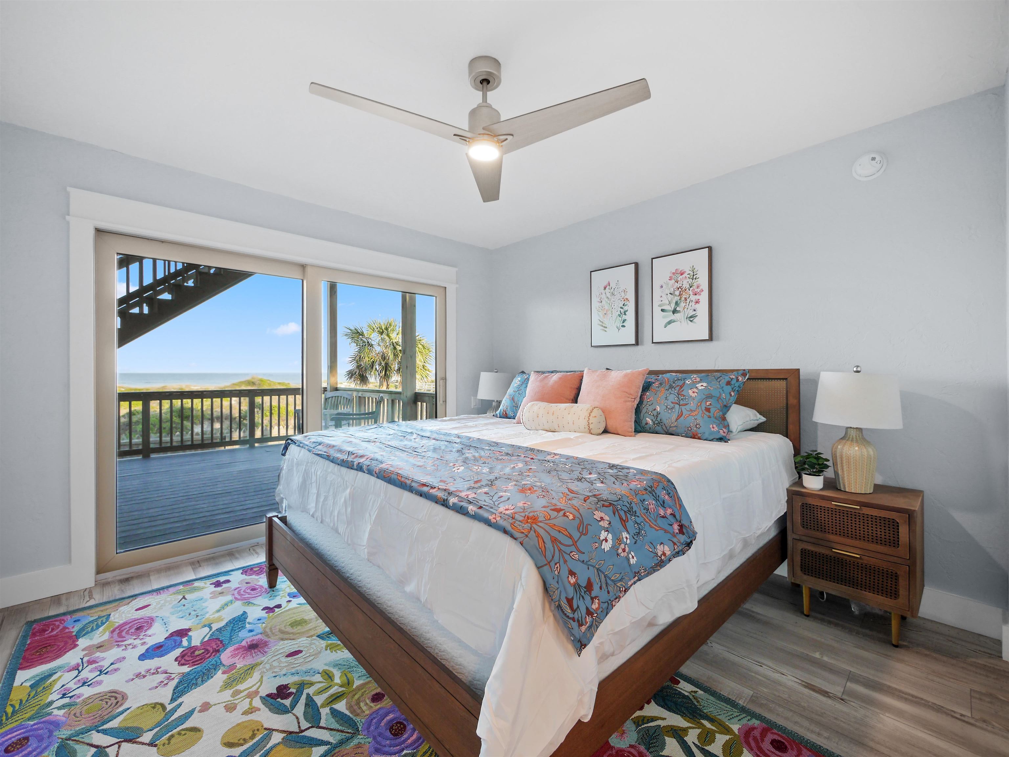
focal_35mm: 14
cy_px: 378
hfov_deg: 102.1
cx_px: 504
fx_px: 408
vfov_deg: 85.7
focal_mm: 7
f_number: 4
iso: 400
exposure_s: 1/8
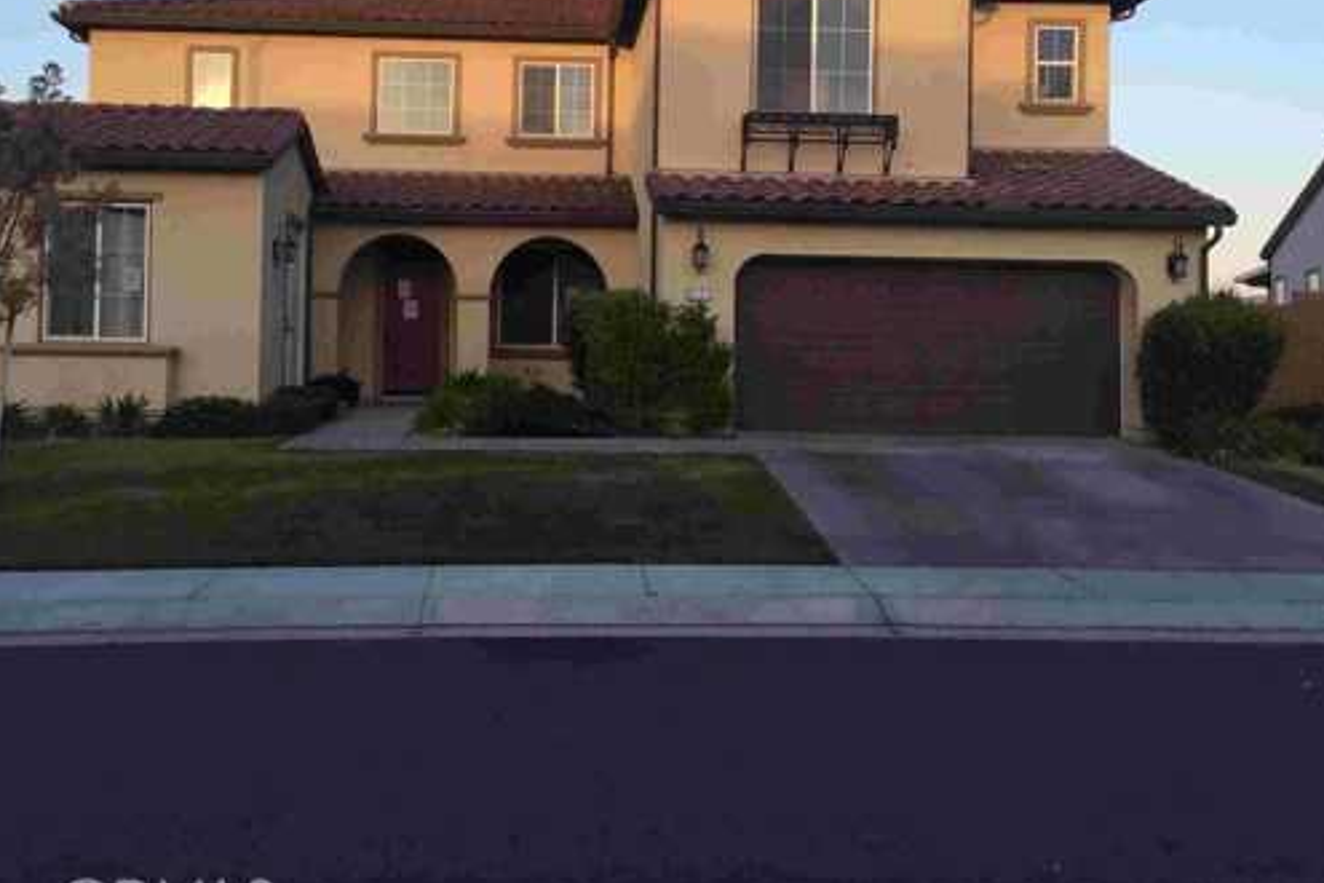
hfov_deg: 49.5
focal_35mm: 39
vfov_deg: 33.9
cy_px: 300
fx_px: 1434
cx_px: 615
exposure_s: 1/359
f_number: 2.2
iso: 32
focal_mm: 4.15
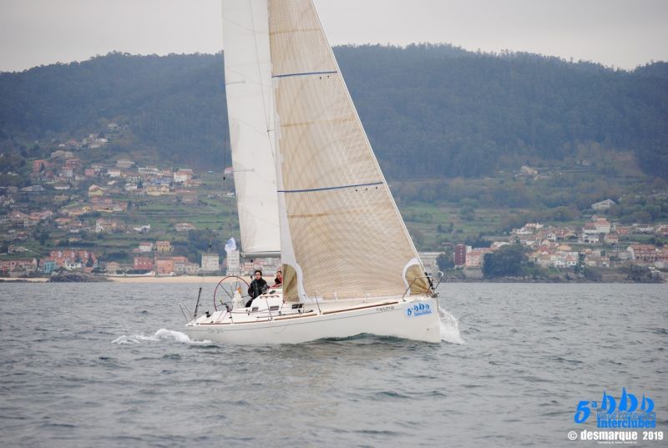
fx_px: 2789
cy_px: 224
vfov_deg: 9.2
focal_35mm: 150
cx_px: 334
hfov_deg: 13.7
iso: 200
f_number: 4.5
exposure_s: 1/320
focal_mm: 100
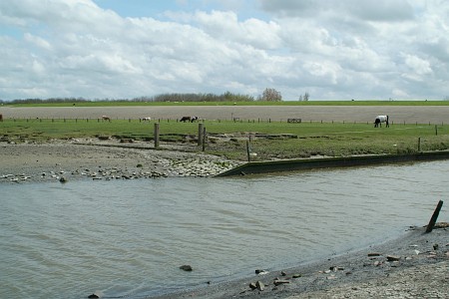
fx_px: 524
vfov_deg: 31.9
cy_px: 150
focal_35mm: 42
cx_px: 224
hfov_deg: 46.4
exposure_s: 1/500
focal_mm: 28
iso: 200
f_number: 6.7
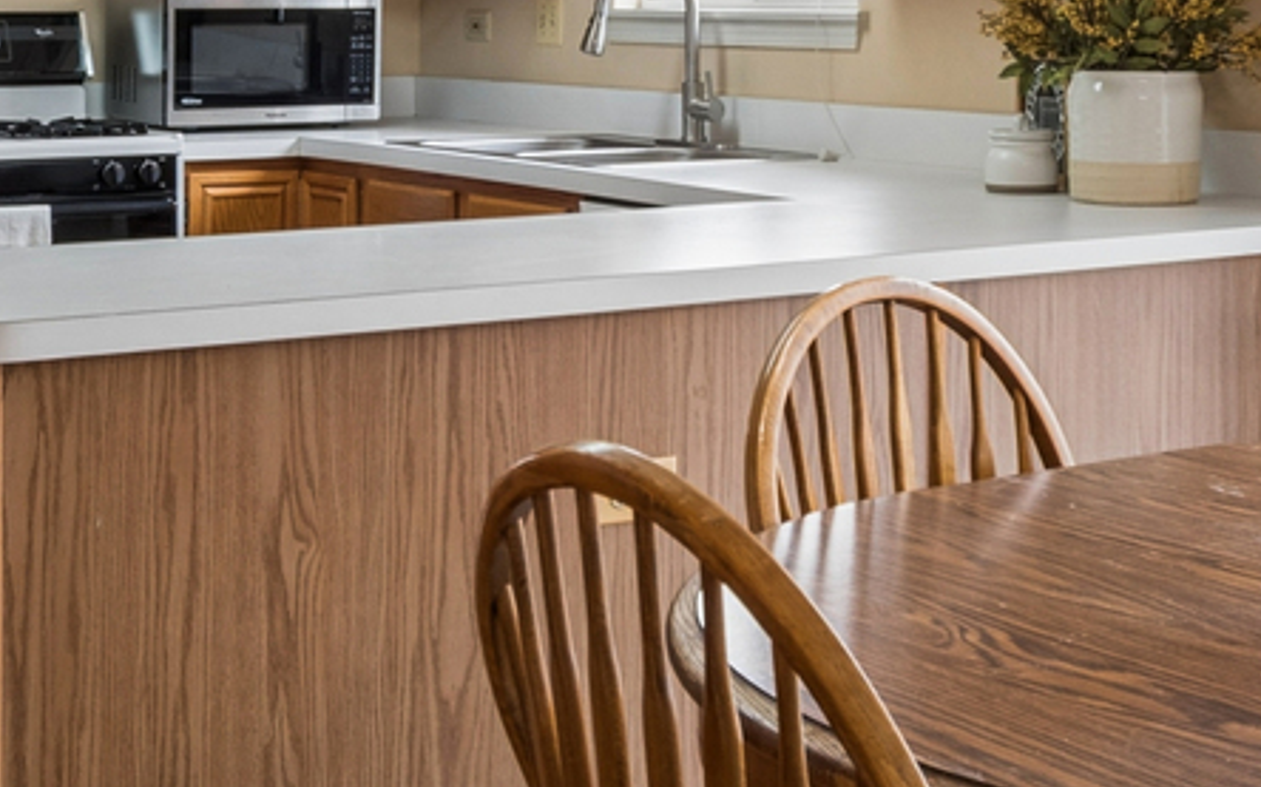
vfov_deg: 18.9
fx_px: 2301
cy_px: 23
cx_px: 579
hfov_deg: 30.6
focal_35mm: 67
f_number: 8
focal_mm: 12
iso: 320
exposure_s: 1/15
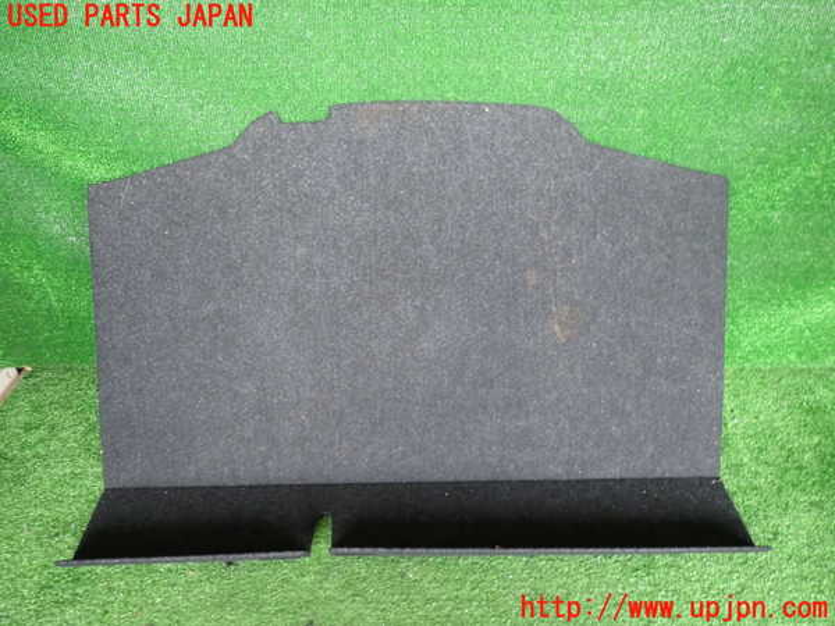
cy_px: 313
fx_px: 603
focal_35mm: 25
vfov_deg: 54.9
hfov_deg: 69.4
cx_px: 418
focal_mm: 4.5
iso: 200
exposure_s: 1/30
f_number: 2
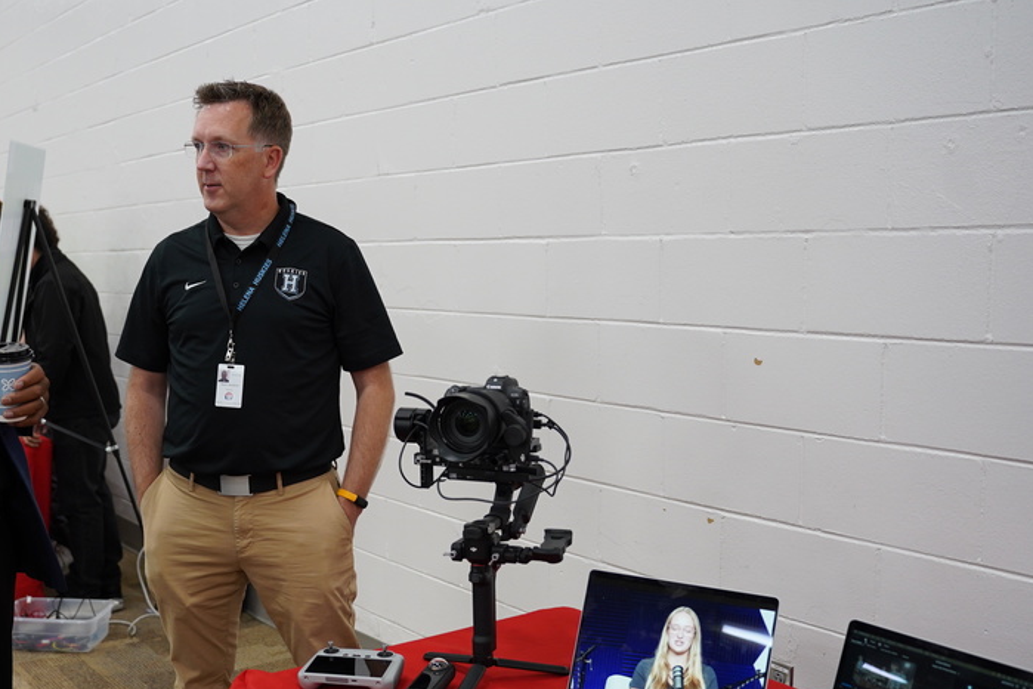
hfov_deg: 46.6
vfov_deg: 32.5
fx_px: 1176
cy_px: 409
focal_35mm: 41
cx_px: 341
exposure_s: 1/160
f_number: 2.8
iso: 800
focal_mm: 28
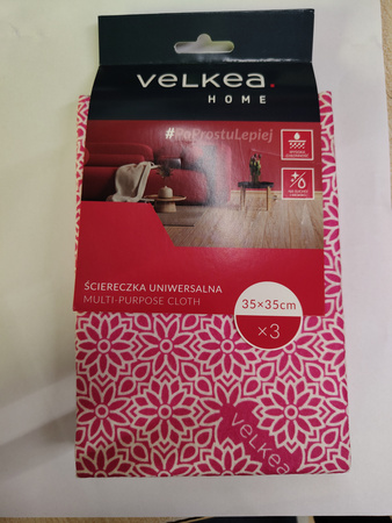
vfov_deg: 71.6
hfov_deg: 56.9
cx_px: 196
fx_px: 362
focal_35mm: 24
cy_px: 262
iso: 160
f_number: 1.8
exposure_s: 1/100
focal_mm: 5.59
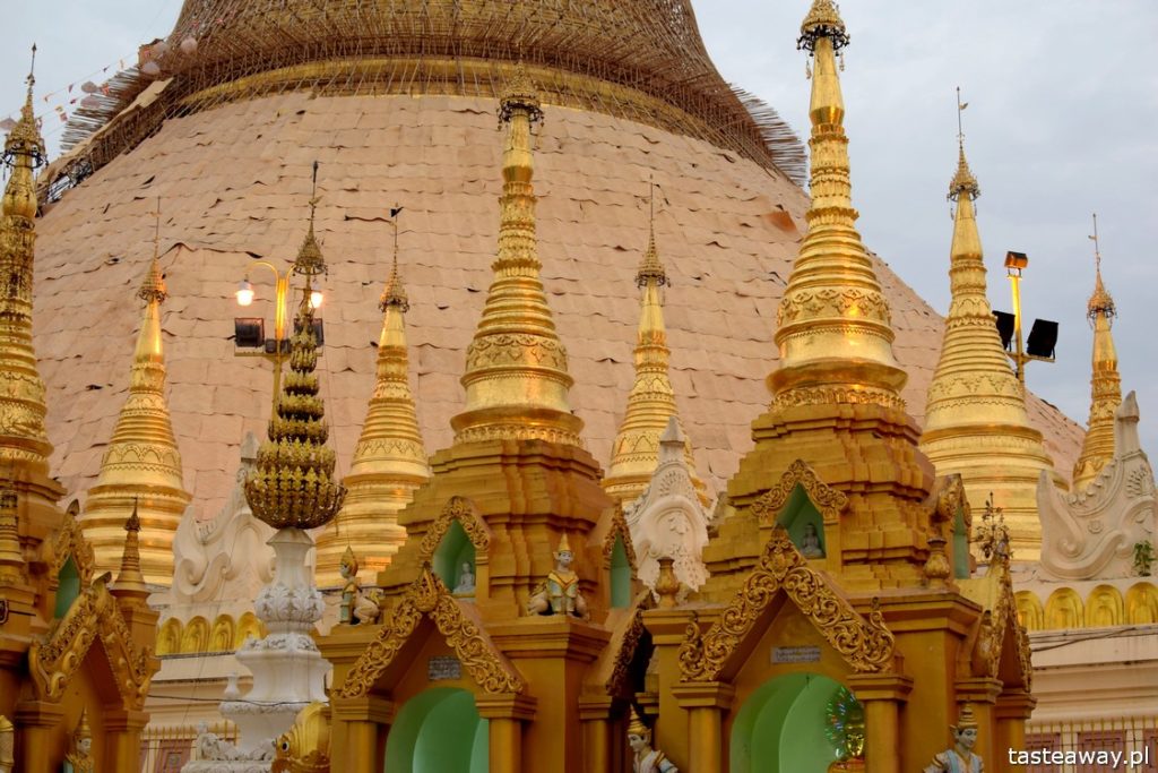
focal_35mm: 52
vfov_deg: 25.8
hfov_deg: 37.8
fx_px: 1689
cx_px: 579
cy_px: 386
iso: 320
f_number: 5
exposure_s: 1/125
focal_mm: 35
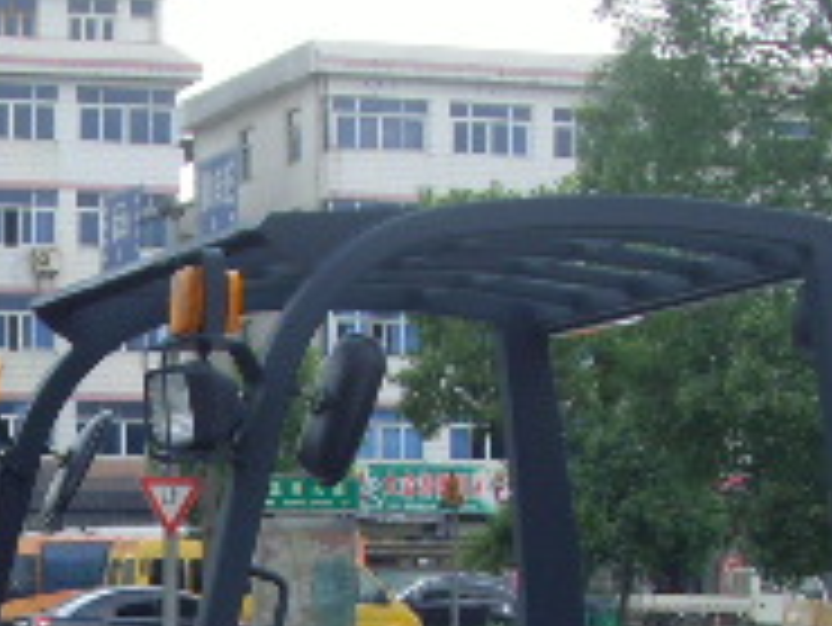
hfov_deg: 14.3
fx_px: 3247
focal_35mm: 135
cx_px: -81
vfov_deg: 10.8
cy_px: 707
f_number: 3.5
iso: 80
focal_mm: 6.6
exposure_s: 1/250
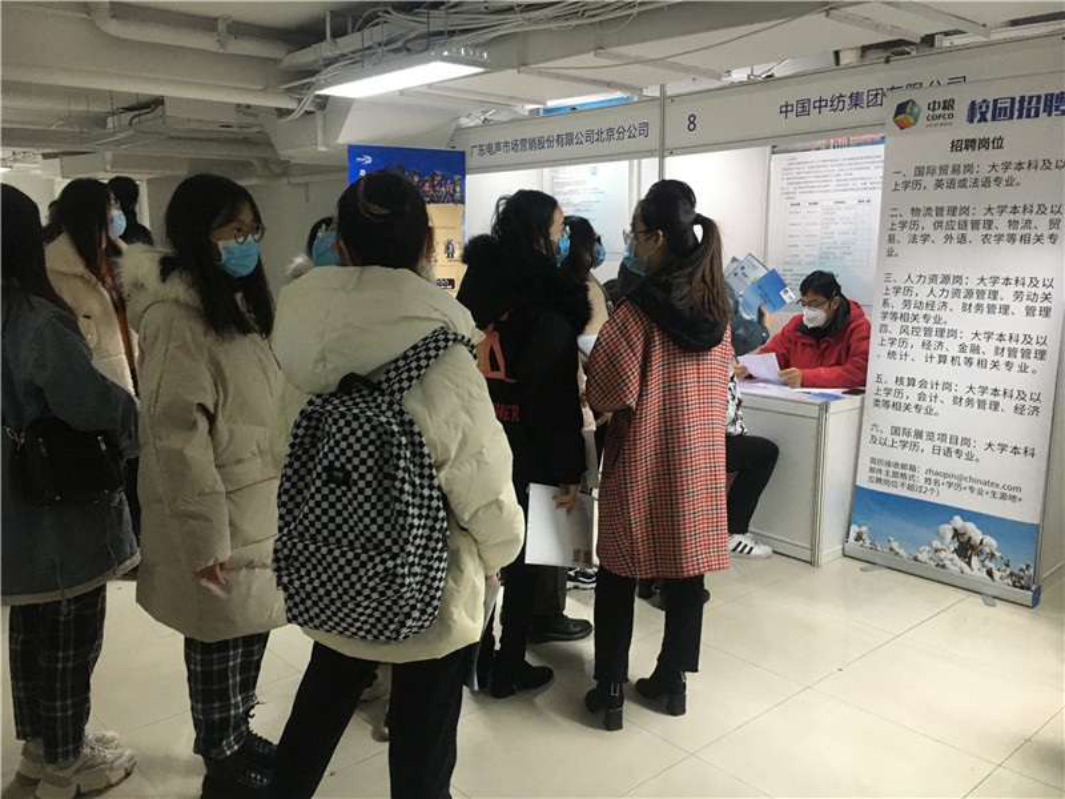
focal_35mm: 29
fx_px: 892
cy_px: 400
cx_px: 532
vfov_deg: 48.2
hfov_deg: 61.7
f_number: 2.2
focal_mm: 4.15
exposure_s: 1/25
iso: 200
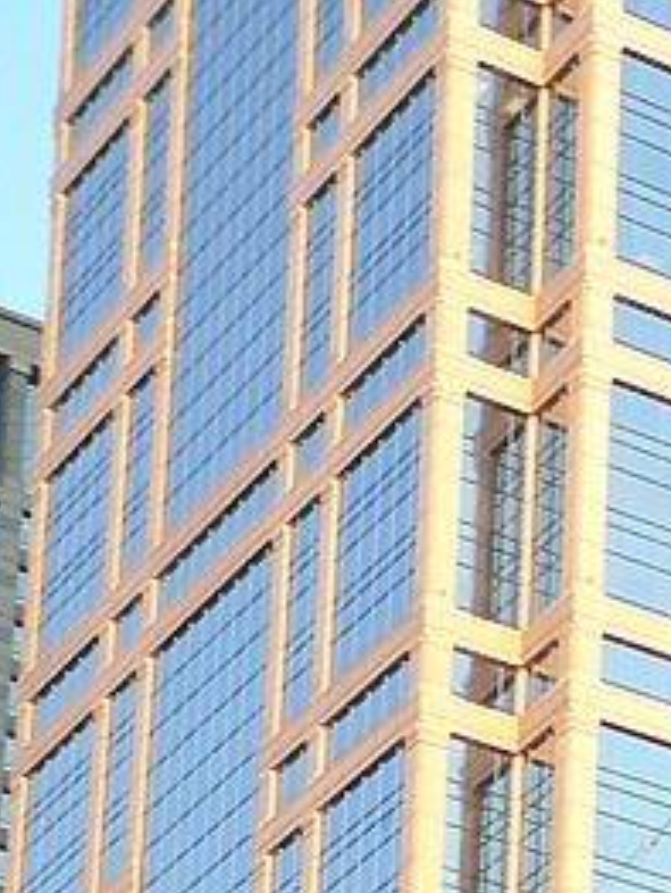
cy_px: 1476
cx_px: 1105
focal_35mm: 199
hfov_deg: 7.3
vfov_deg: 9.6
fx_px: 5135
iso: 80
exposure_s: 1/60
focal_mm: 9.6
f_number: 2.8
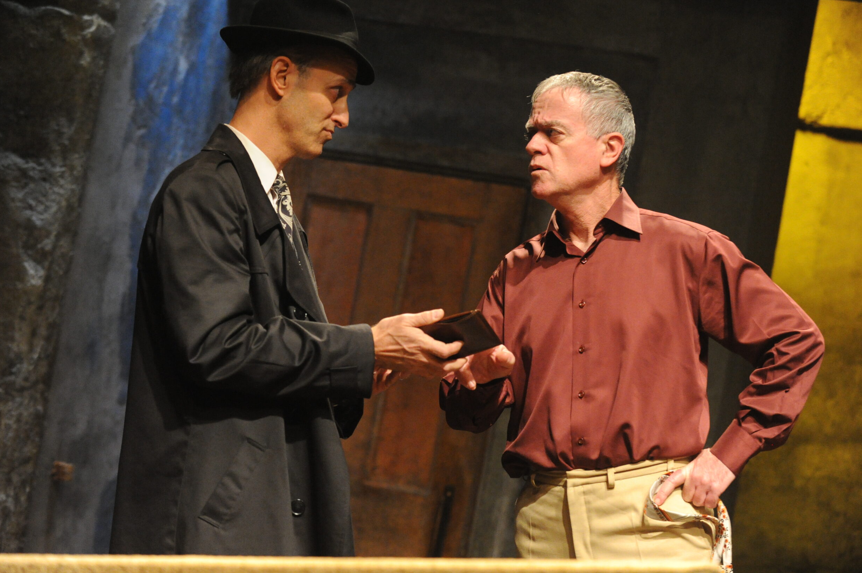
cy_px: 275
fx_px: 2440
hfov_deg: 20.0
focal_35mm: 102
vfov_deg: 13.4
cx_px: 423
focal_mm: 98
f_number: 3.2
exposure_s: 1/2500
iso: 10000
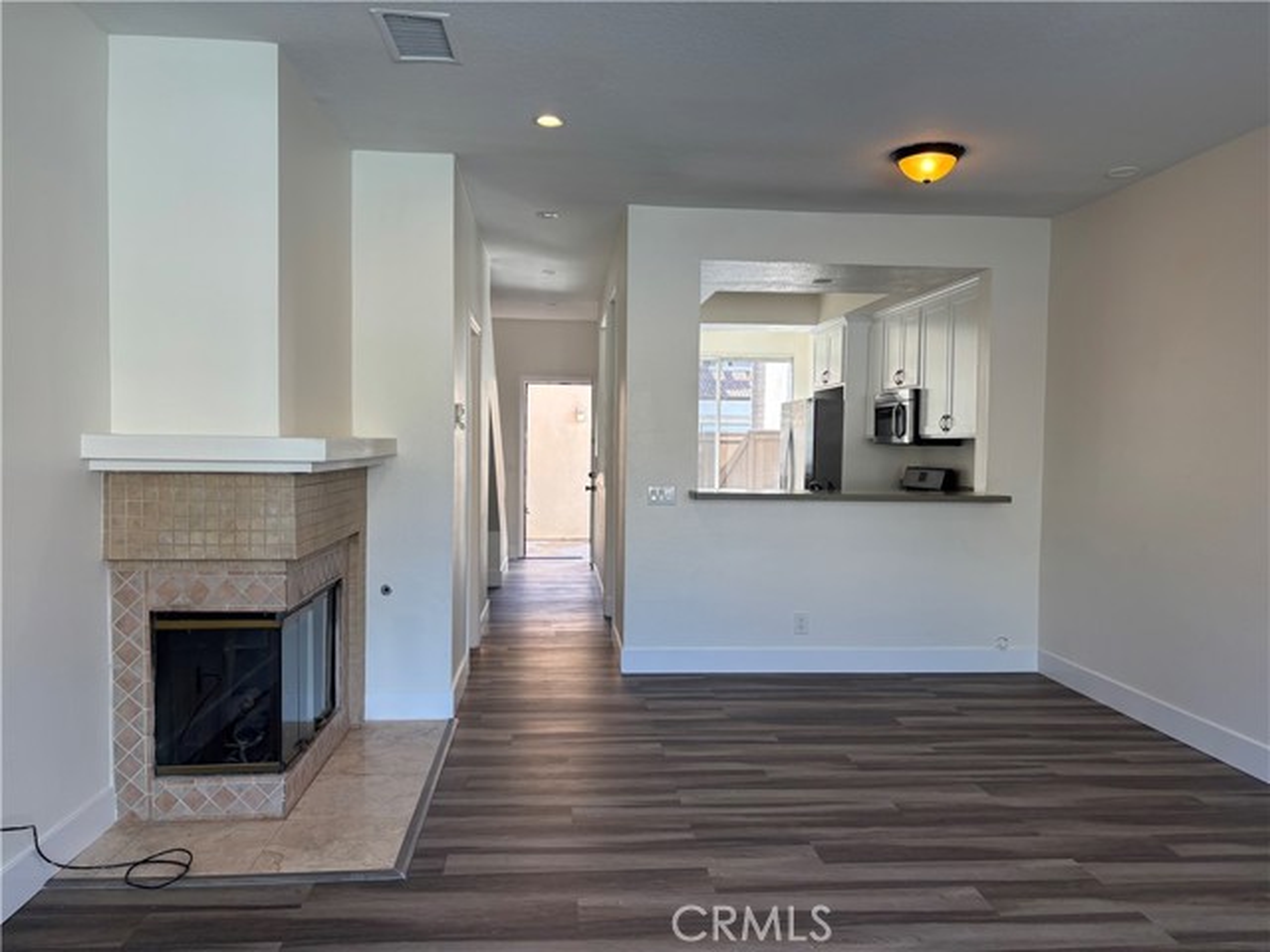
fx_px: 954
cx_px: 635
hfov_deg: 67.3
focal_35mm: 26
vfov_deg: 53.1
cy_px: 476
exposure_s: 1/167
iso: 64
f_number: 1.6
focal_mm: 5.96
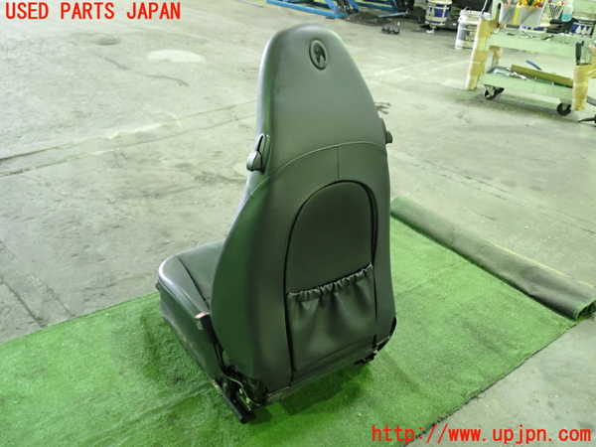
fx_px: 517
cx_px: 298
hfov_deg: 60.0
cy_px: 224
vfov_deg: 46.8
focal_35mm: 30
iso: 800
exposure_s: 1/25
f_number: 2.3
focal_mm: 5.4
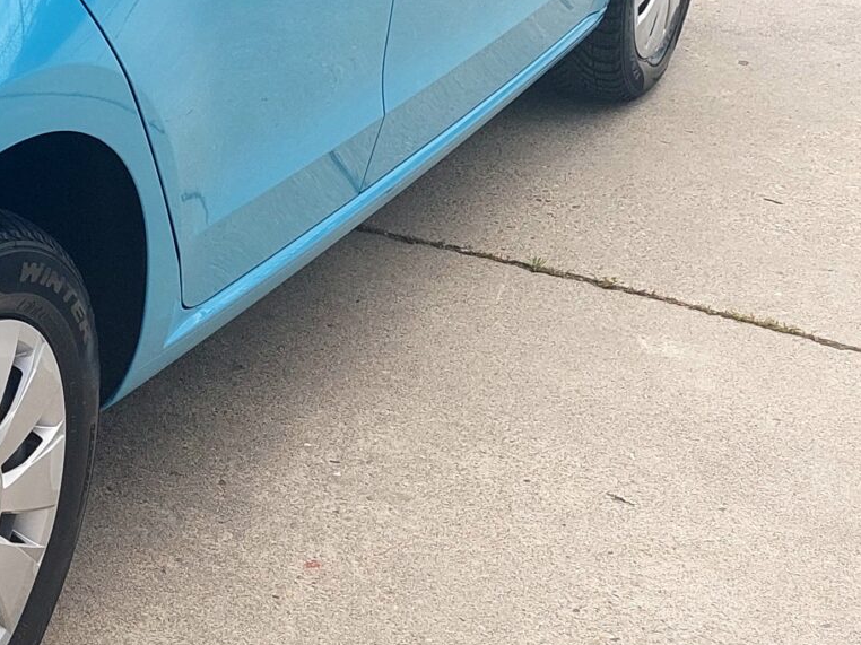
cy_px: -47
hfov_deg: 20.5
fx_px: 2089
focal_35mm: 84
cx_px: -365
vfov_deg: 17.0
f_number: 1.8
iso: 40
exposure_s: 1/526
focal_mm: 5.23
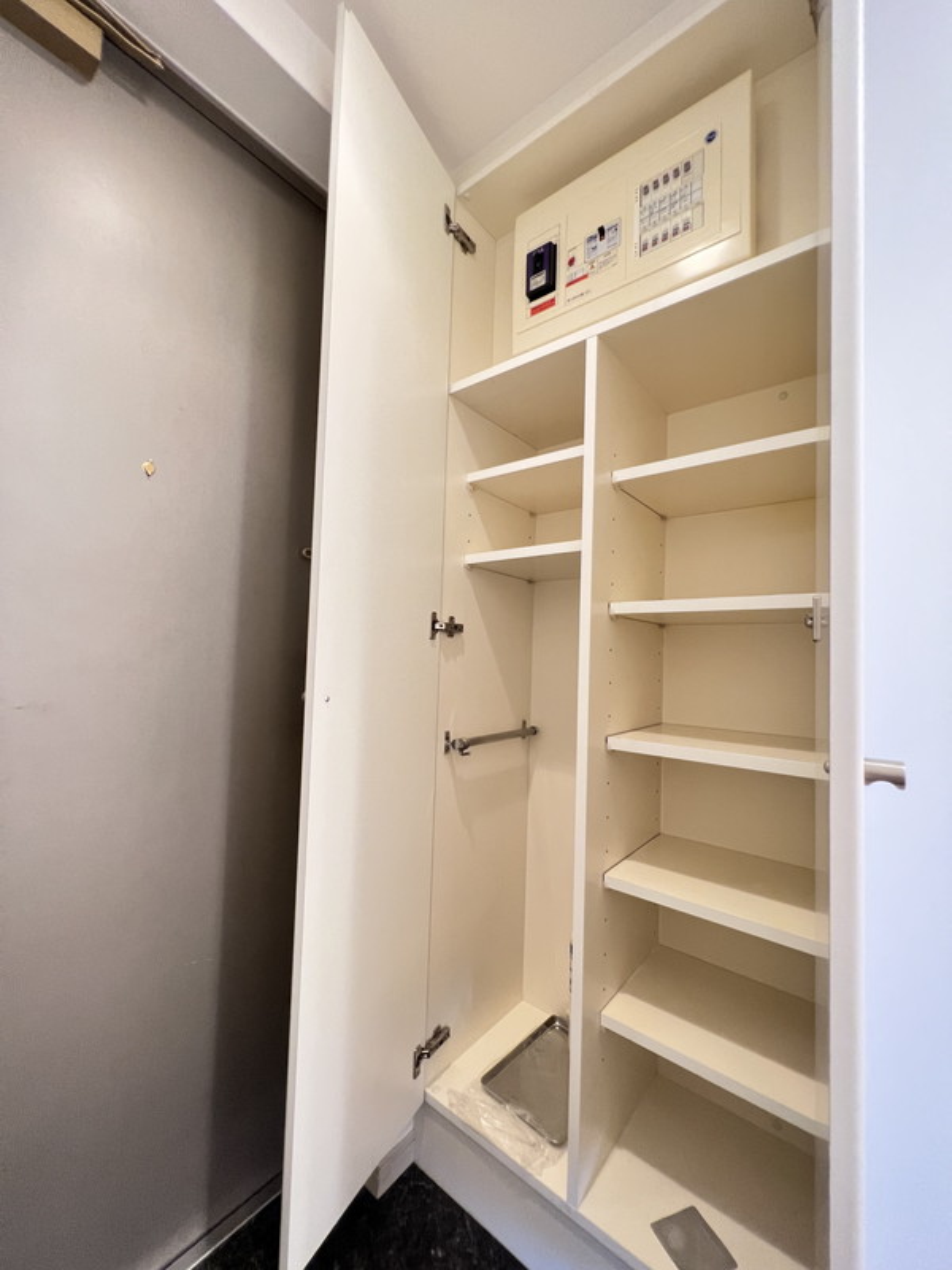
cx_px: 476
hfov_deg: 89.9
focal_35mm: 13
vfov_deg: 106.2
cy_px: 635
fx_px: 477
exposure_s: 1/50
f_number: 1.8
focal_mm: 1.57
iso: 320
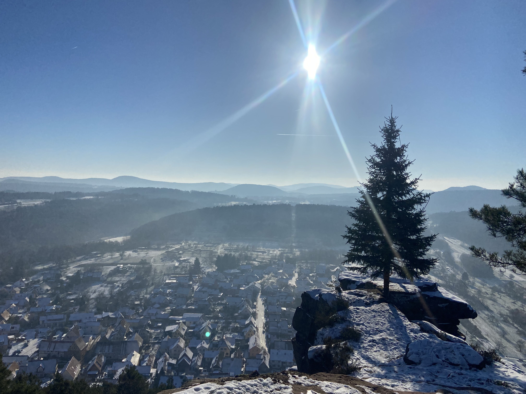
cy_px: 197
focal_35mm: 26
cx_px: 263
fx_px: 395
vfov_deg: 53.1
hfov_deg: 67.3
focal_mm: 4.25
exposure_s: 1/12658
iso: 32
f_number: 1.8
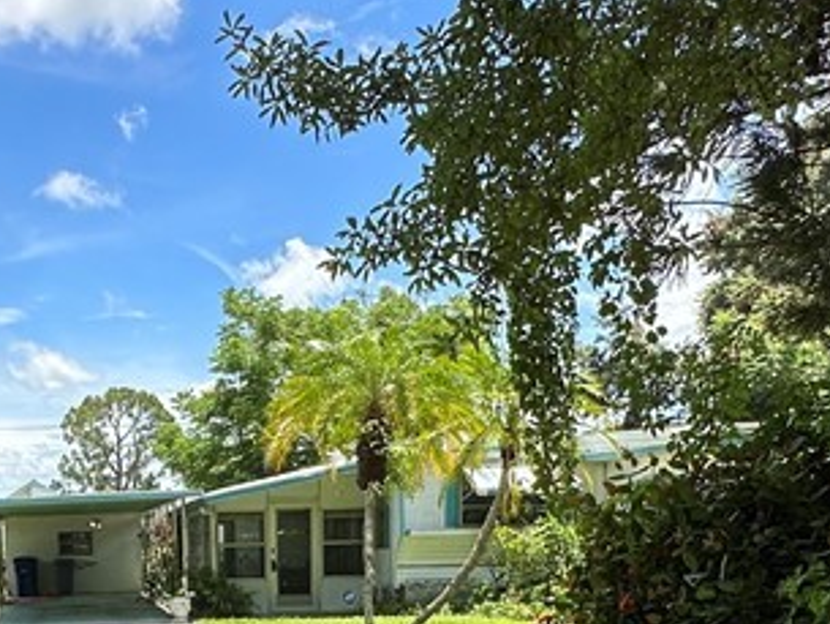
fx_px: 1127
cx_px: 174
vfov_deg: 28.8
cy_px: 635
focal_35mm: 47
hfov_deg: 39.0
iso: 50
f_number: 2.2
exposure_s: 1/1435
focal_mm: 2.22
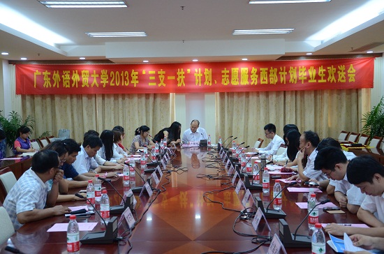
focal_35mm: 42
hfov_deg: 46.5
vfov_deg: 31.7
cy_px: 127
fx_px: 447
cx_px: 192
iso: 1250
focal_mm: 28
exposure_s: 1/60
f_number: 4
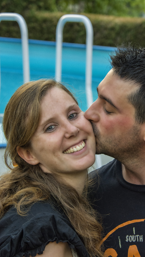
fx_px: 1022
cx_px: 85
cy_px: 128
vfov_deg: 14.4
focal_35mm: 150
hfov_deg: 8.1
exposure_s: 1/125
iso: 2500
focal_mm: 95
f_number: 8
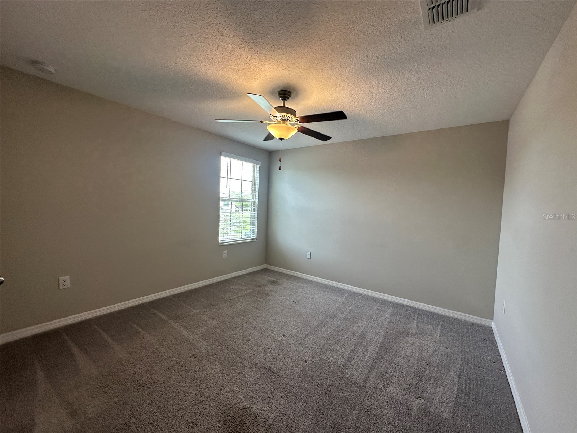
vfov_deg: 85.7
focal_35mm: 14
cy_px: 216
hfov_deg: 102.1
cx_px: 288
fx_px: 233
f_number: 2.2
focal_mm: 2.22
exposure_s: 1/120
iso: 125
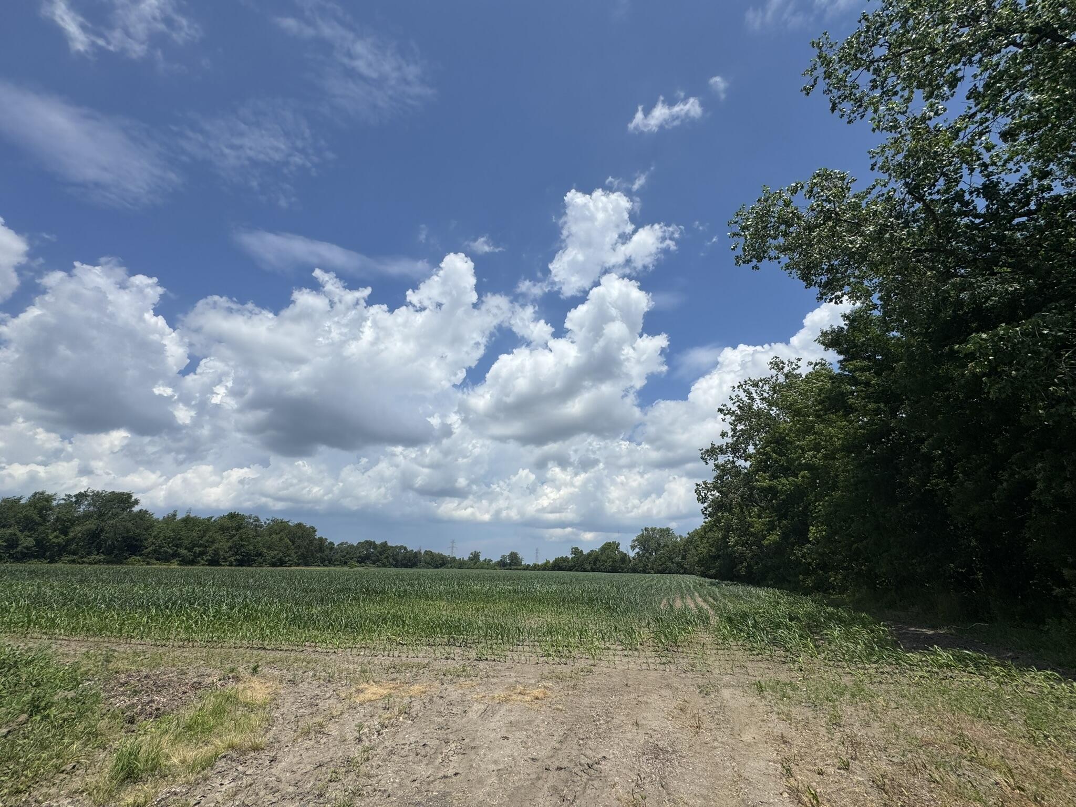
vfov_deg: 85.7
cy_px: 404
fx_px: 435
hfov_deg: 102.1
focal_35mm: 14
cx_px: 538
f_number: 2.2
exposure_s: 1/3906
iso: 32
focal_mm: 2.22
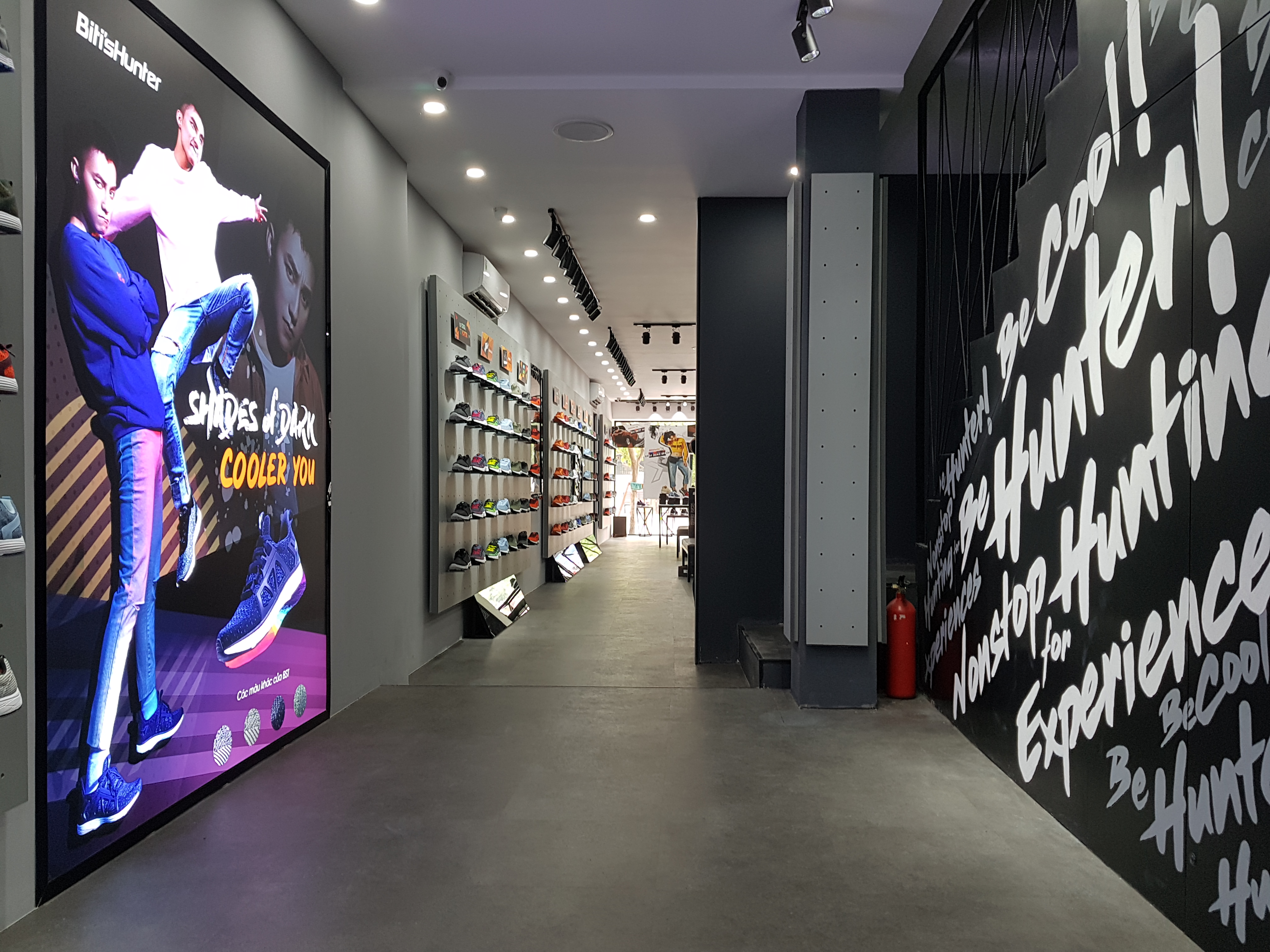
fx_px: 954
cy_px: 476
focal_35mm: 26
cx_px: 635
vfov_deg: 53.1
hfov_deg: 67.3
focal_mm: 4.2
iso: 64
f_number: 1.7
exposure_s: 1/50
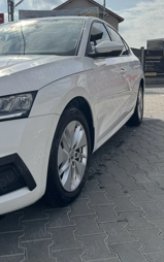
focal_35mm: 40
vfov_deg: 48.9
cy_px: 101
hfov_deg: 31.9
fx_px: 286
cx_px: 66
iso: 80
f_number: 1.78
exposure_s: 1/6410
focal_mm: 6.76
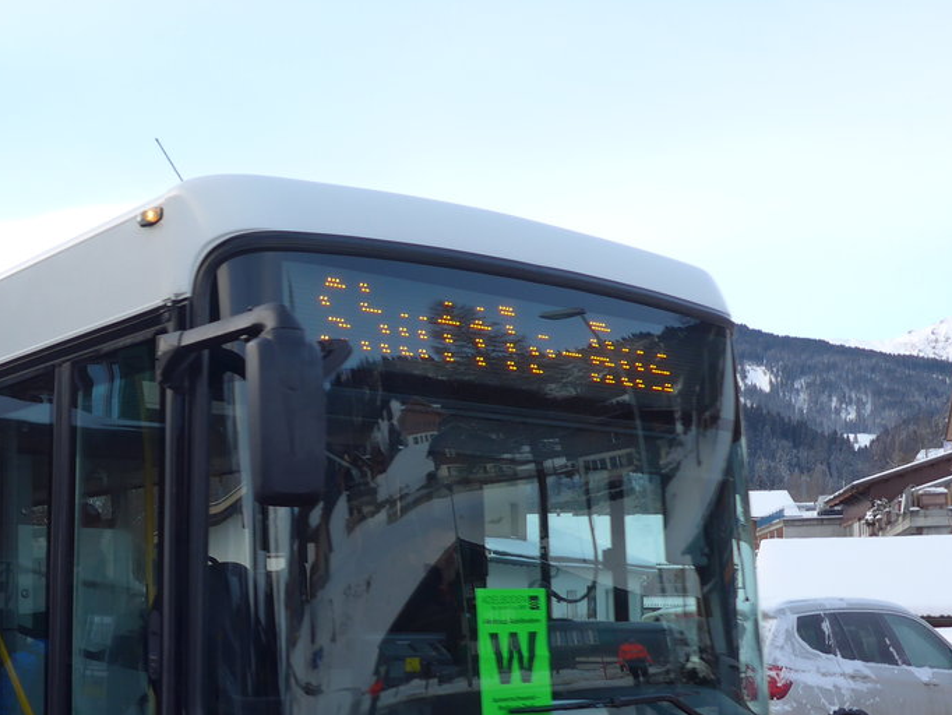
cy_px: 531
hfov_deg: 35.9
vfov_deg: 28.2
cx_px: 154
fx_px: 1403
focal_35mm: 51
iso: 80
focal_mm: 6
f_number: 2.8
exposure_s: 1/320
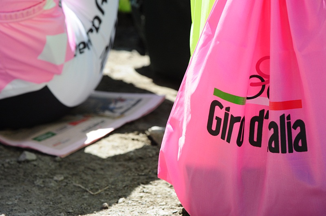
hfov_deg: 15.2
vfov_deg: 10.1
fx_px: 1221
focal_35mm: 135
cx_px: 163
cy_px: 108
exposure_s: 1/500
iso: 400
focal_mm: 90
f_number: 6.3
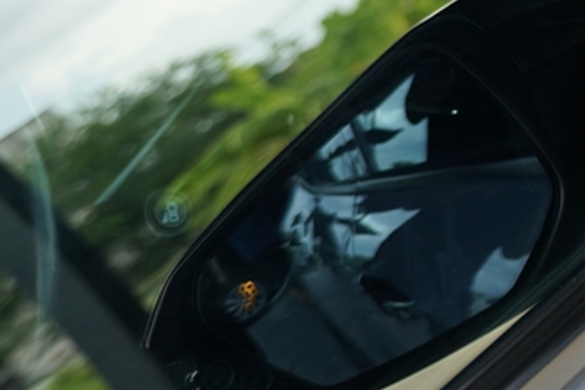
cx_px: 793
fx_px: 3201
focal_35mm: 197
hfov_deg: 10.2
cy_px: 76
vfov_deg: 7.0
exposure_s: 1/160
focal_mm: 43
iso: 100
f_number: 4
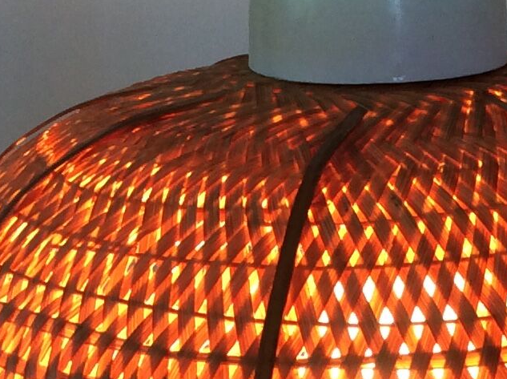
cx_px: 351
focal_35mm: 131
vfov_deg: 10.8
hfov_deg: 15.0
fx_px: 1916
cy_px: 581
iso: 50
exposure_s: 1/50
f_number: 2.4
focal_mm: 3.3
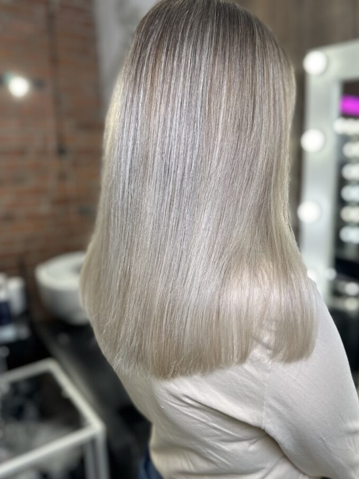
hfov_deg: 51.3
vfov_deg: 65.3
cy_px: 233
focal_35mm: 27
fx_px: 373
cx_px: 194
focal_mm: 6.86
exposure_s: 1/107
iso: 50
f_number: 1.78
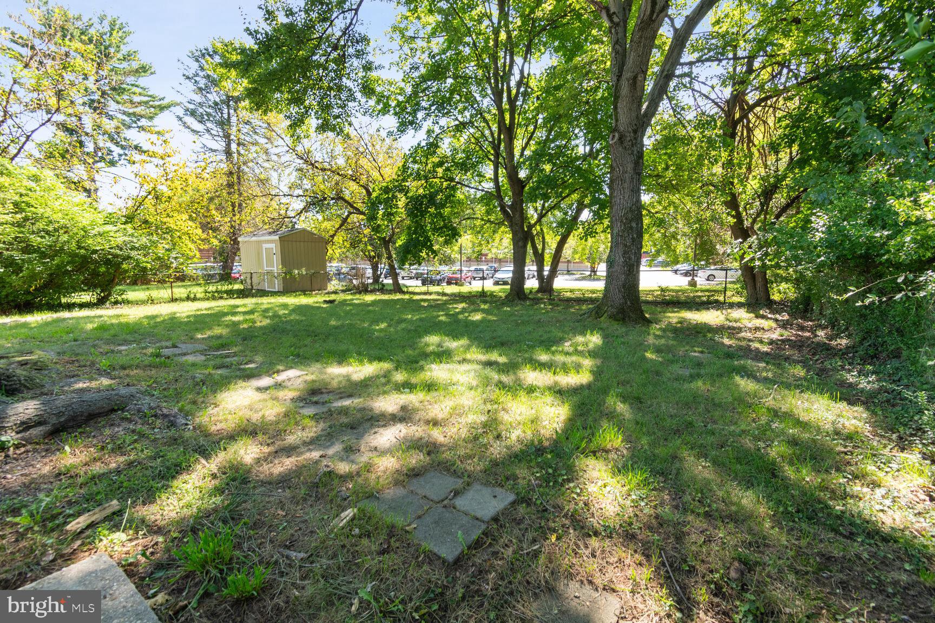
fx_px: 390
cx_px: 468
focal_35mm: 15
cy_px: 312
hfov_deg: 100.4
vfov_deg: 77.3
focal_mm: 10
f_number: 9
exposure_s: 1/50
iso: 200
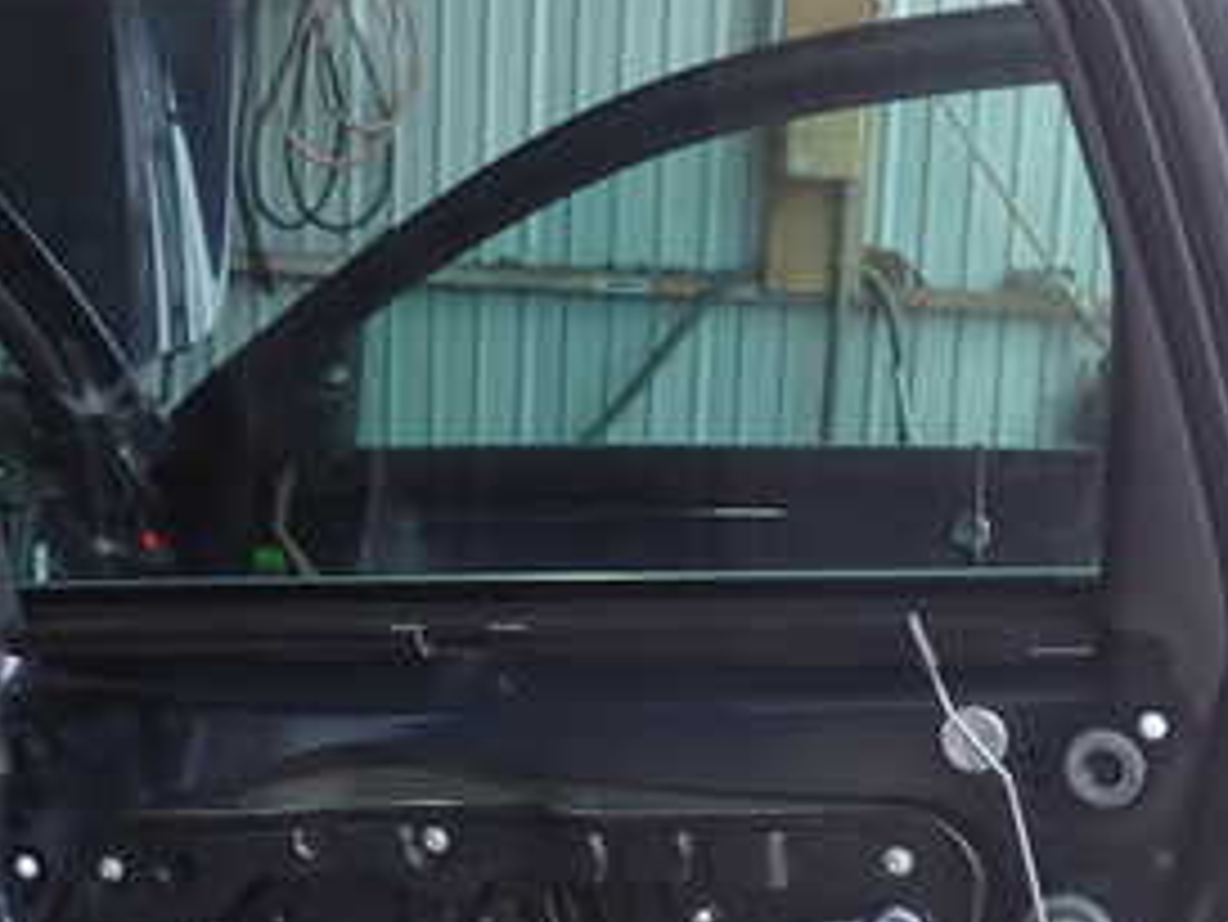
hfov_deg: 29.3
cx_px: 769
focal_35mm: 66
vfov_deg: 22.0
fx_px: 2342
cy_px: 706
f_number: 2.3
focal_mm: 5.4
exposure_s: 1/60
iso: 125
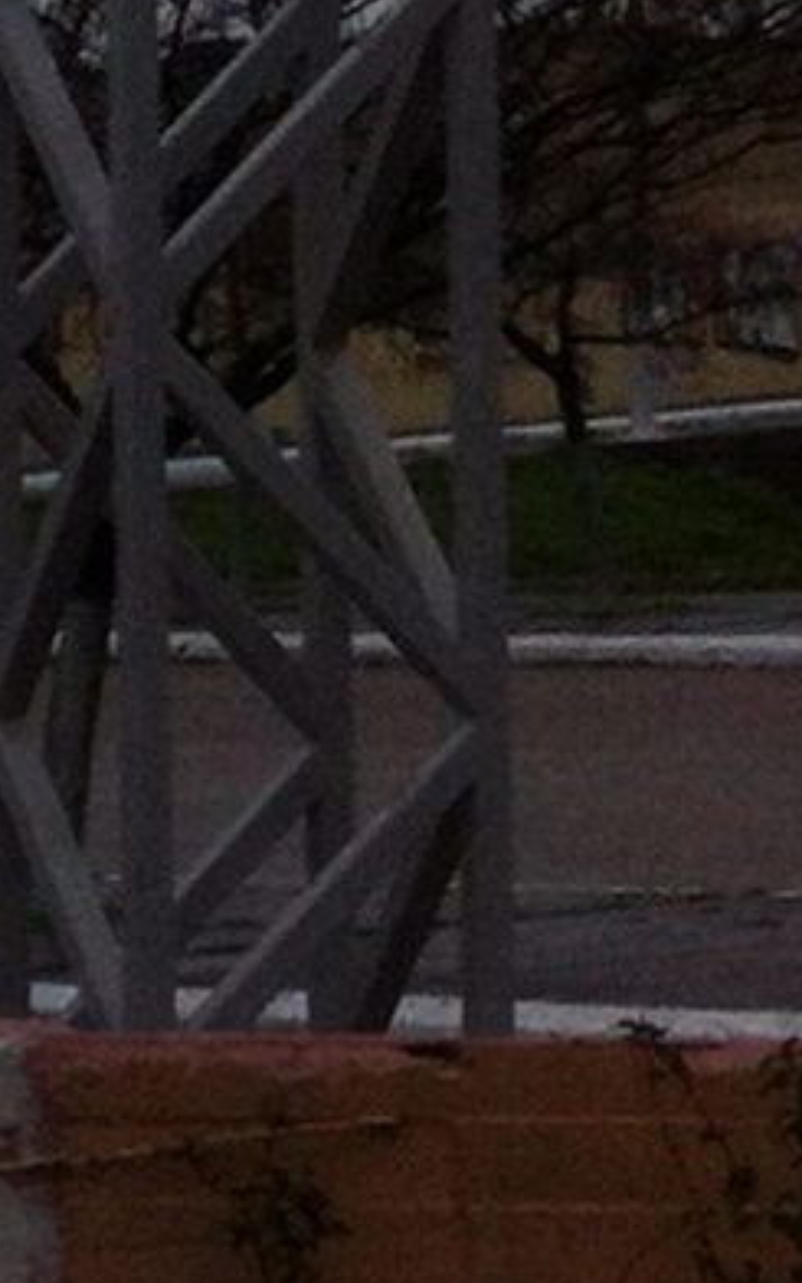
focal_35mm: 242
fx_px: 8463
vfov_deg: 8.6
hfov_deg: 4.7
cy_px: -151
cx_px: -3012
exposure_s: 1/1129
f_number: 2.8
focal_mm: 3.85
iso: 80
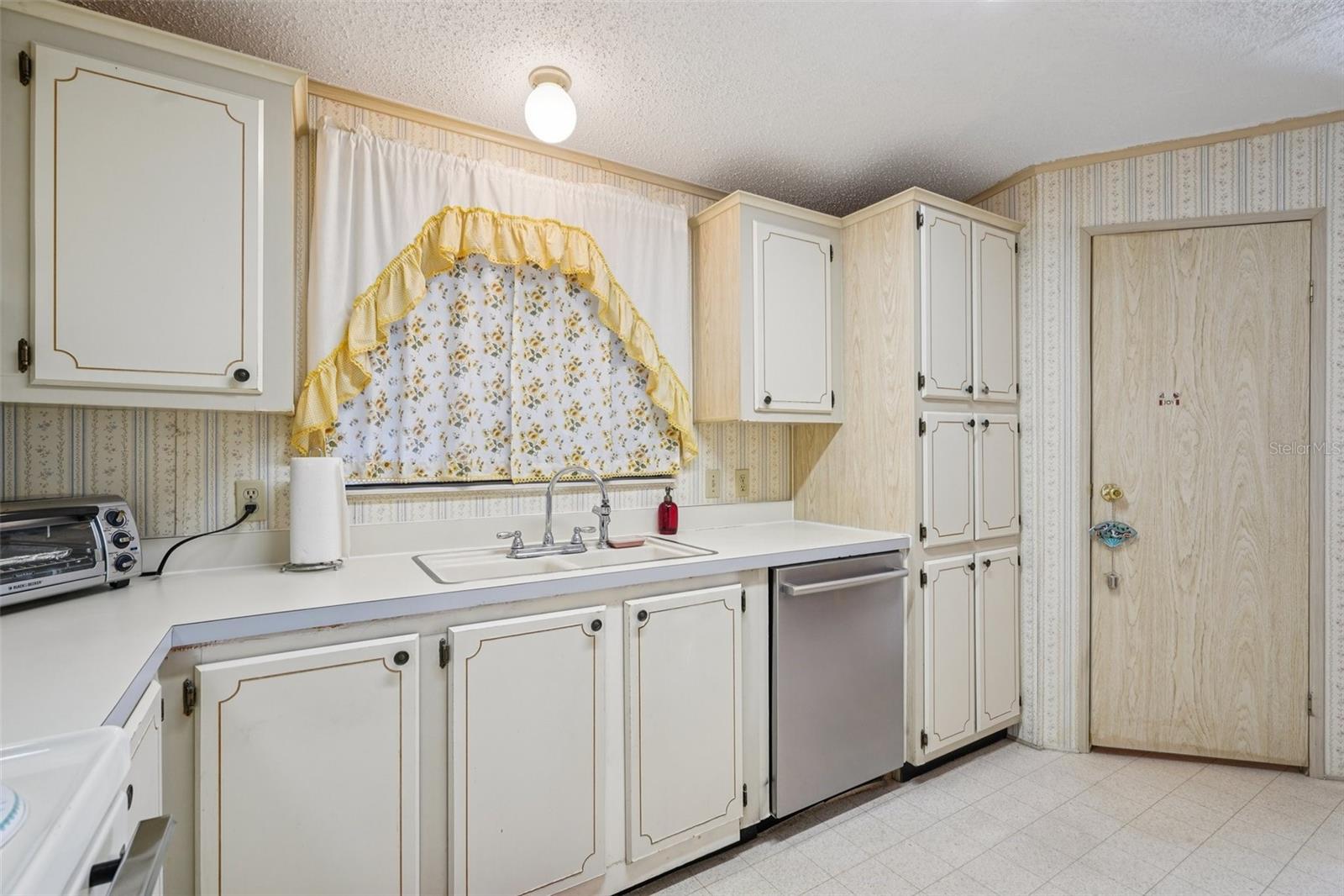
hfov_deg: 96.7
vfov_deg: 73.7
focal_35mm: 16
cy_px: 448
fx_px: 597
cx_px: 672
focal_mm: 16
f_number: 8
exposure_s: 1/25
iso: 400
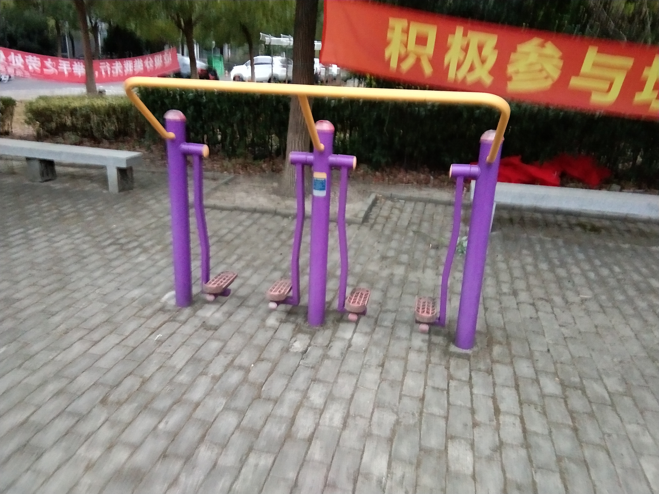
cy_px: 247
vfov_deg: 45.4
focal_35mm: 31
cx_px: 330
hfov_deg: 58.4
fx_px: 590
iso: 640
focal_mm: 3.69
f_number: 2.2
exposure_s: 1/20
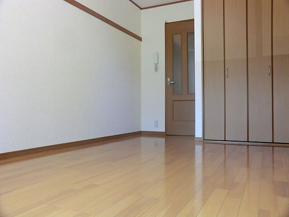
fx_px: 242
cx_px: 144
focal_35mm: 29
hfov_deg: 61.7
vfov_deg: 48.2
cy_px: 108
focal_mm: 5.2
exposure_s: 1/60
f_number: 3.5
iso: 160
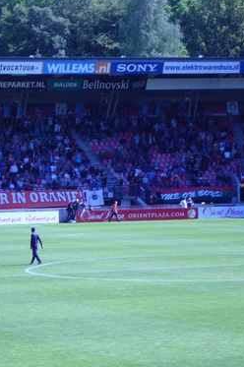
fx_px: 1701
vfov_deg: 12.3
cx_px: 57
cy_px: 199
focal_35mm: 167
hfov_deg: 8.2
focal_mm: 17.4
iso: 50
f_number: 4.9
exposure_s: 1/125
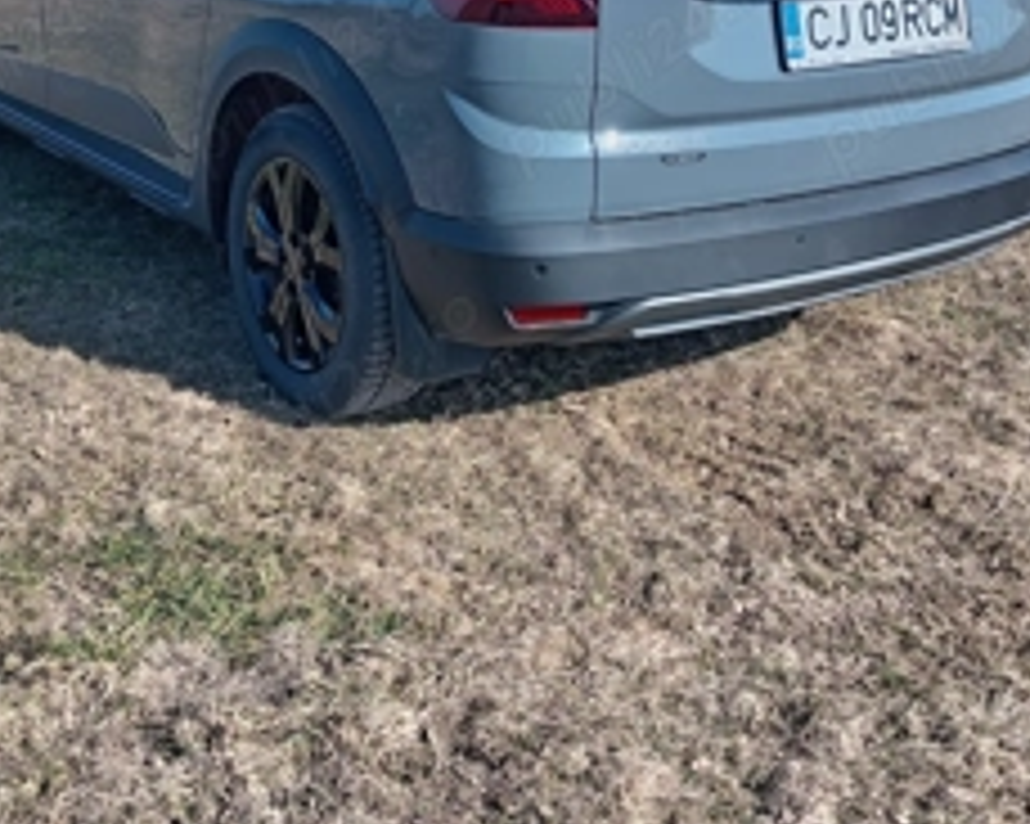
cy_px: 131
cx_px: 490
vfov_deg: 31.6
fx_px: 1402
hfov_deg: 40.3
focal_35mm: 46
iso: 101
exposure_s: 1/326
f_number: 1.8
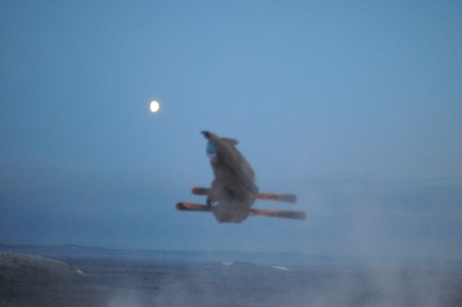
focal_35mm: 75
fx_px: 961
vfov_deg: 18.1
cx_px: 231
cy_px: 154
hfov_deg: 27.0
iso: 3200
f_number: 1.4
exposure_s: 1/1000
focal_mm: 50
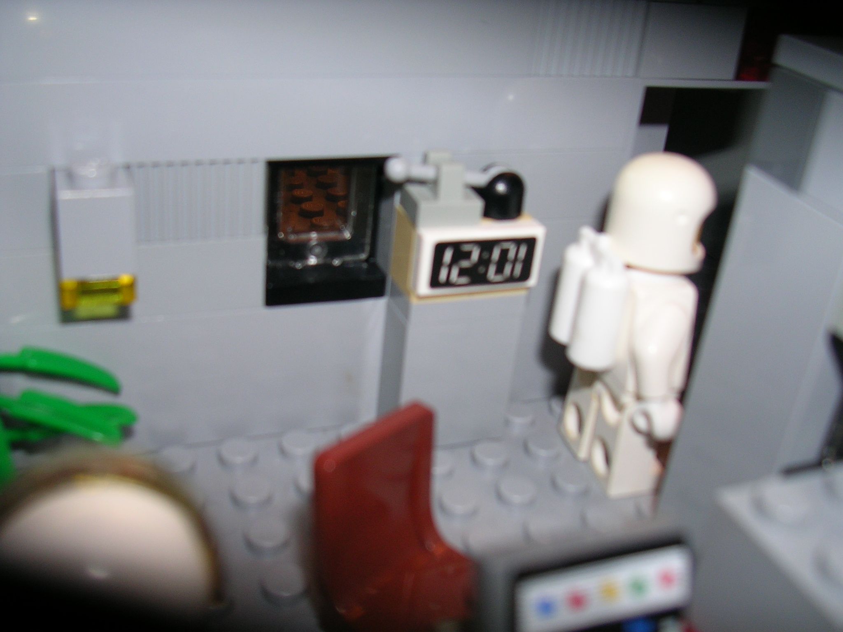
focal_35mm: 38
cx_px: 422
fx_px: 925
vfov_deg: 37.7
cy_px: 316
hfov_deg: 49.0
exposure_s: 1/60.1
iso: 50
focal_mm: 5.8
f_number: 2.8
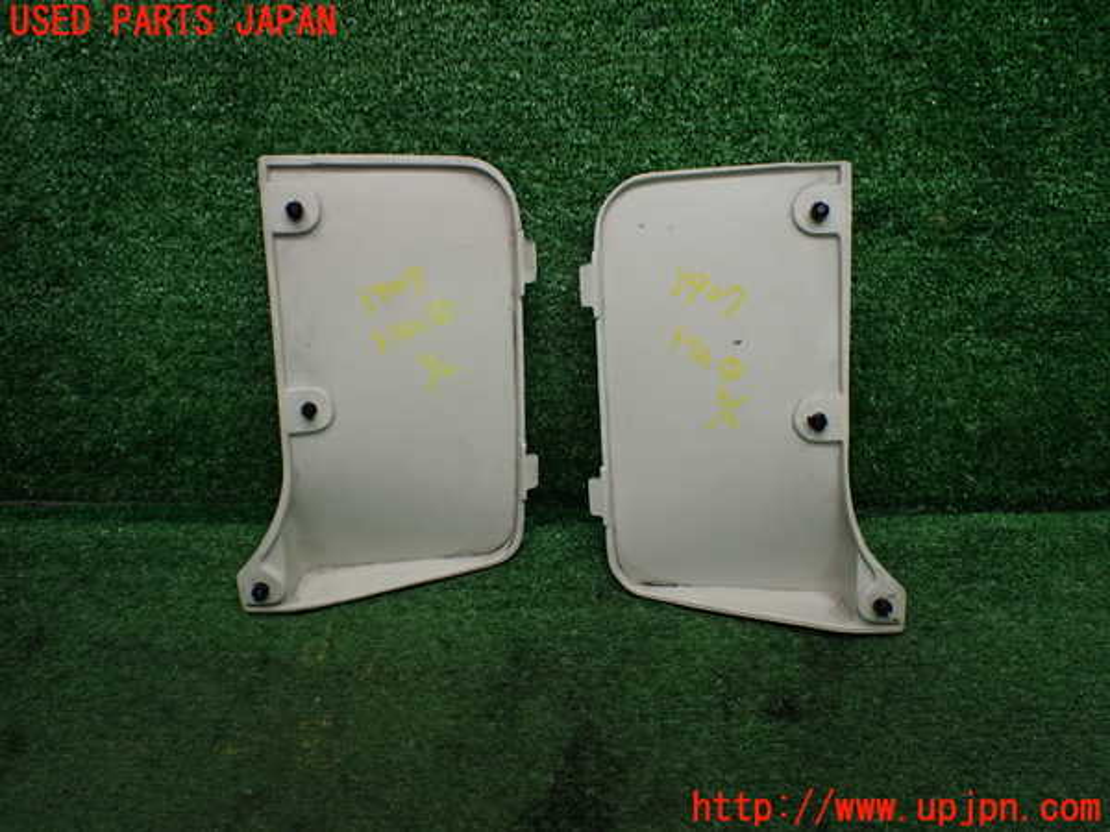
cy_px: 416
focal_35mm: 30
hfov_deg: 60.0
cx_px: 555
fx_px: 962
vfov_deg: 46.8
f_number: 2.3
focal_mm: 5.4
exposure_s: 1/125
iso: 250
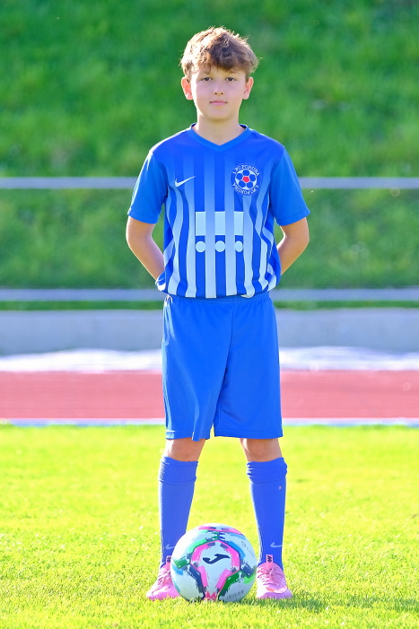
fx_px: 3126
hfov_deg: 7.7
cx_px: 210
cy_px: 314
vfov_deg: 11.5
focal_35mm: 179
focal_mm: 119.2
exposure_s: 1/600
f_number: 2.8
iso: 320
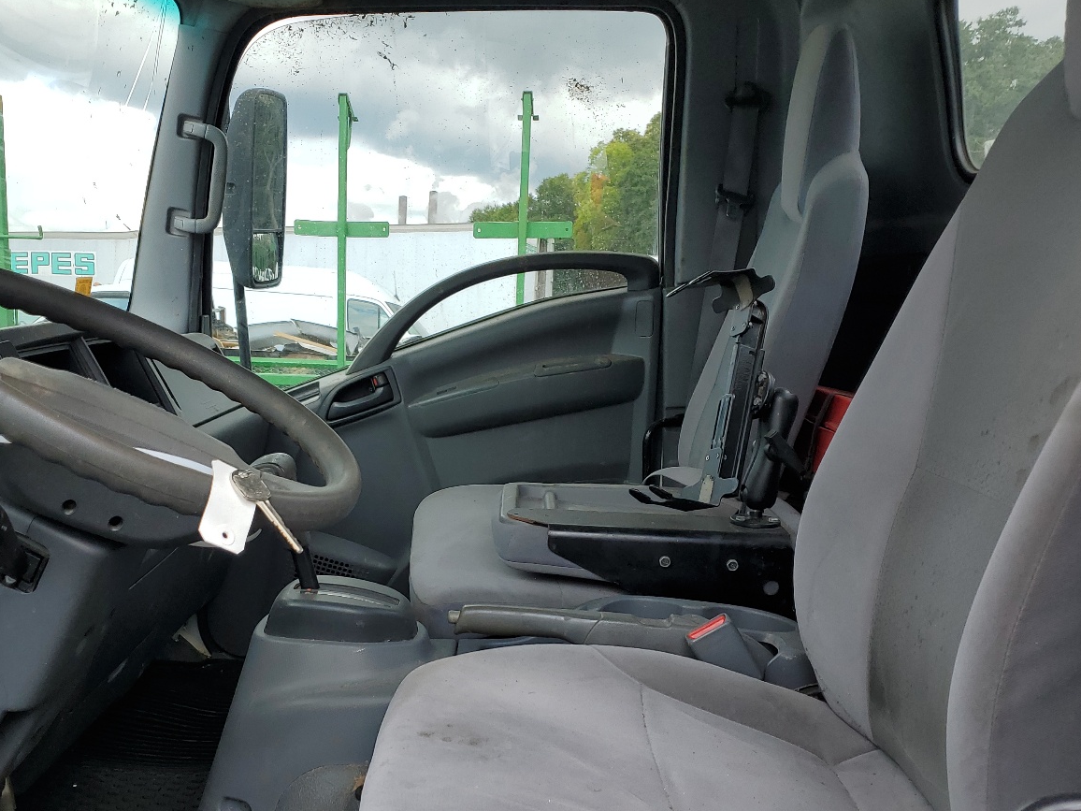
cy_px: 536
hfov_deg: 50.9
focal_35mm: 36
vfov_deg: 39.2
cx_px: 413
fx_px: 1124
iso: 50
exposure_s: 1/909
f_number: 1.5
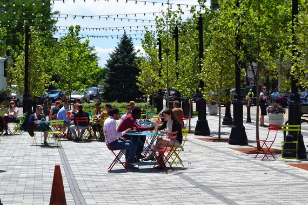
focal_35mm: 75
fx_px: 642
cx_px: 154
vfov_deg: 18.2
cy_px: 102
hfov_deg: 27.0
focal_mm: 50
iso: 400
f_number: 11
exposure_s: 1/500
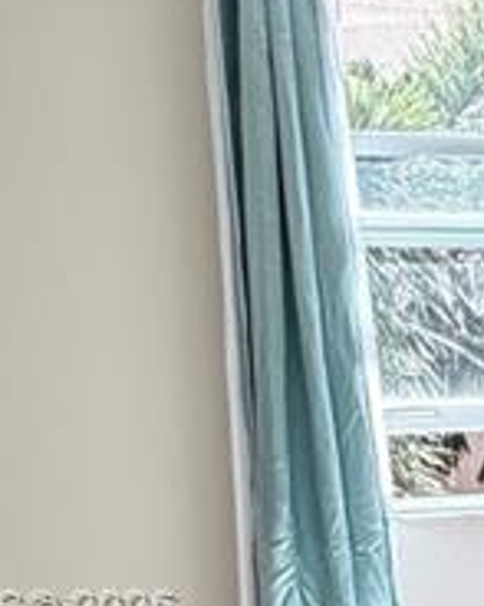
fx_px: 1595
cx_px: 1047
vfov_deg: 20.8
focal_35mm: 89
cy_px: 613
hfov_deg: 13.8
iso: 250
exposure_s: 1/120
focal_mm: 2.22
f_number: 2.2
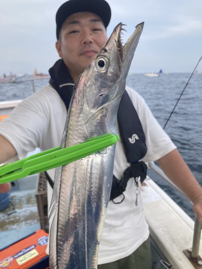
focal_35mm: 28
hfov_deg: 49.7
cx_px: 101
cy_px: 134
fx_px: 218
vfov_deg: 63.5
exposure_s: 1/489
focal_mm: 3.99
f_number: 1.8
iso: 20
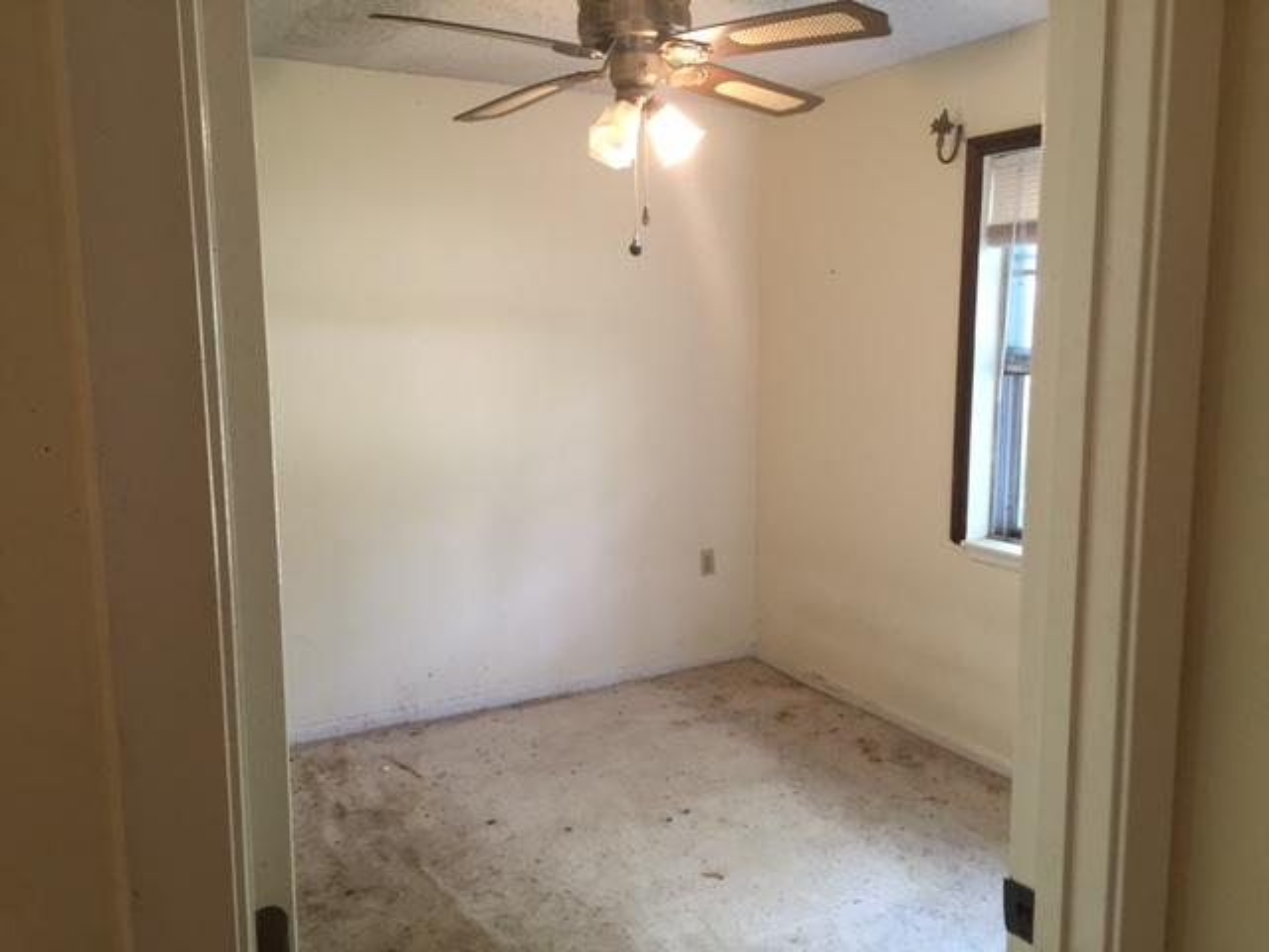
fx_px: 1063
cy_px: 476
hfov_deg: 61.7
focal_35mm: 29
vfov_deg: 48.2
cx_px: 634
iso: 100
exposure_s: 1/30
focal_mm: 4.15
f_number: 2.2
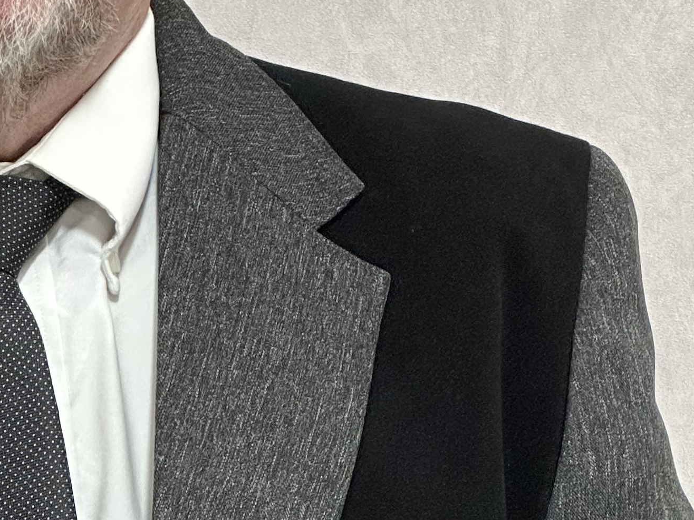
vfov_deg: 6.3
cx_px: -23
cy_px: 325
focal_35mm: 236
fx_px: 4731
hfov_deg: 8.3
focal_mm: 9
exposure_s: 1/60
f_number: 2.8
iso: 500
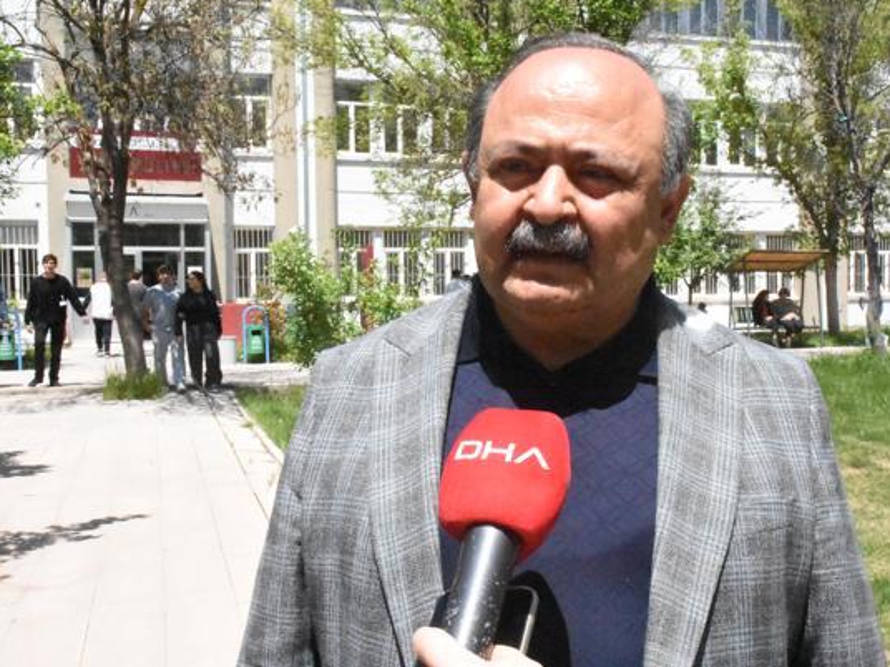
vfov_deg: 33.6
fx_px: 1106
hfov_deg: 43.7
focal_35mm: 43
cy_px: 329
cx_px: 507
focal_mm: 26
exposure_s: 1/5000
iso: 25600
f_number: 25
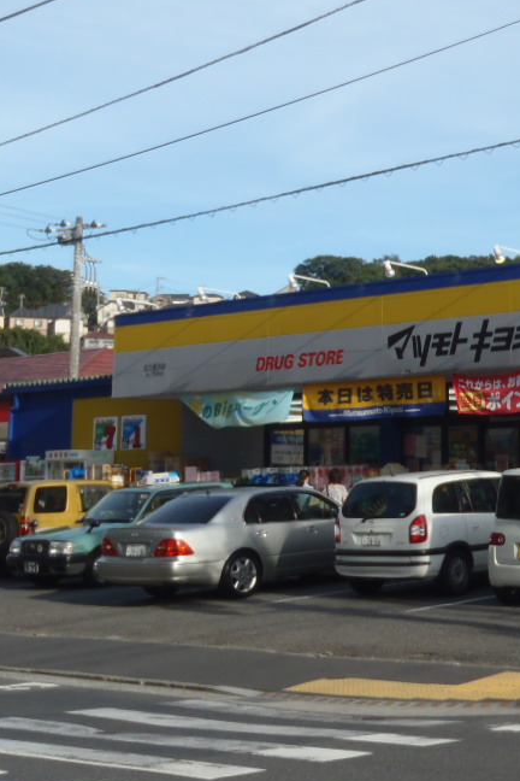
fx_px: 1603
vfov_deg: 27.1
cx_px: 555
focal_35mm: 74
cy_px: 239
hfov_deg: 17.8
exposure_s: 1/320
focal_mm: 6.53
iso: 64
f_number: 5
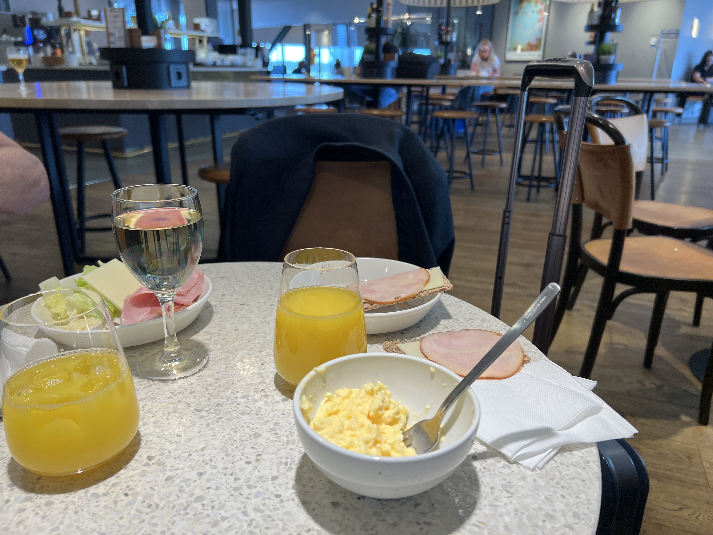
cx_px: 356
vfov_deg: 53.1
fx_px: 536
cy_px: 268
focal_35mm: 26
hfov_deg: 67.3
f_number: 1.5
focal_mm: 5.7
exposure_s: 1/100
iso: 50
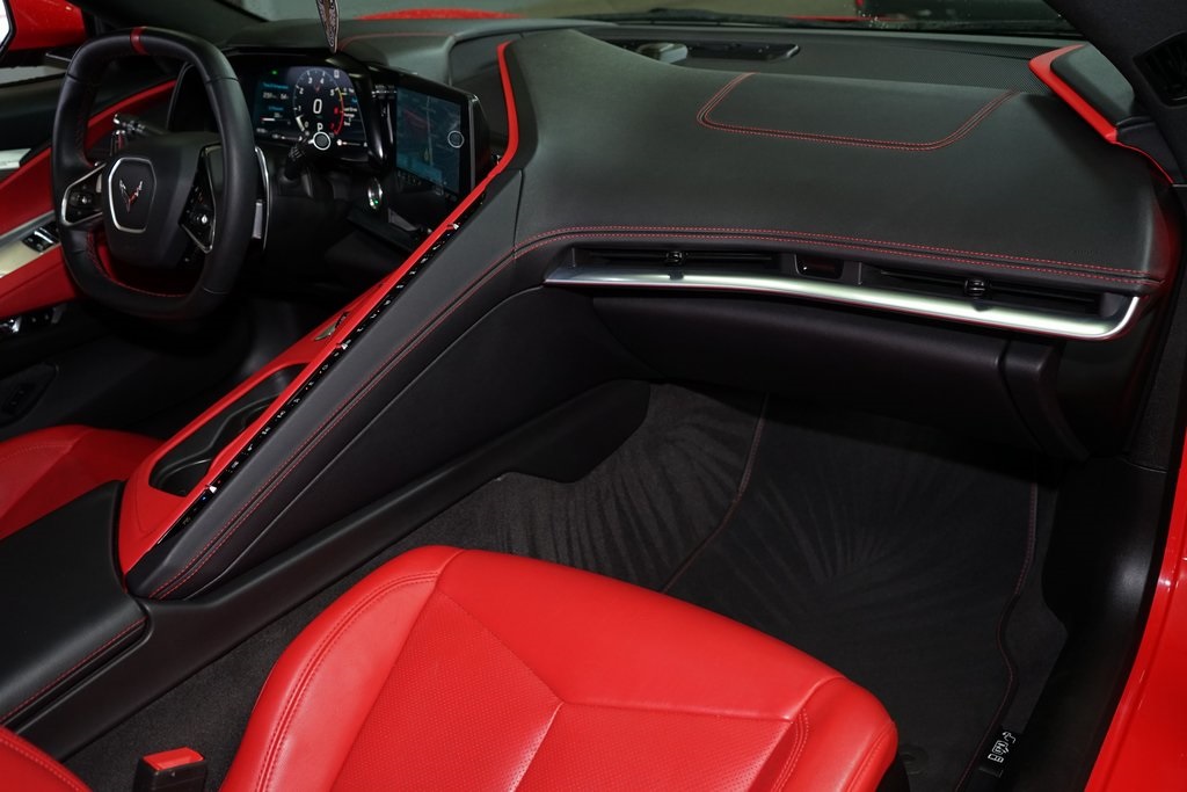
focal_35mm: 33
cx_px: 594
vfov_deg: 40.0
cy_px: 396
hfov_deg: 57.2
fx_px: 1088
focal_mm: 33
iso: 1600
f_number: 5
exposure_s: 1/30
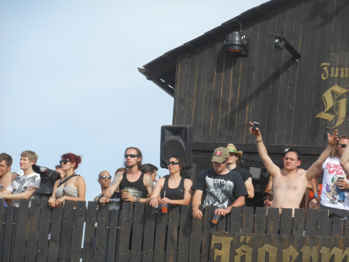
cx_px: 174
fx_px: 1684
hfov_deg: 11.8
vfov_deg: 8.9
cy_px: 131
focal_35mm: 167
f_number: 5.4
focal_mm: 29.8
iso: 80
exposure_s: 1/250
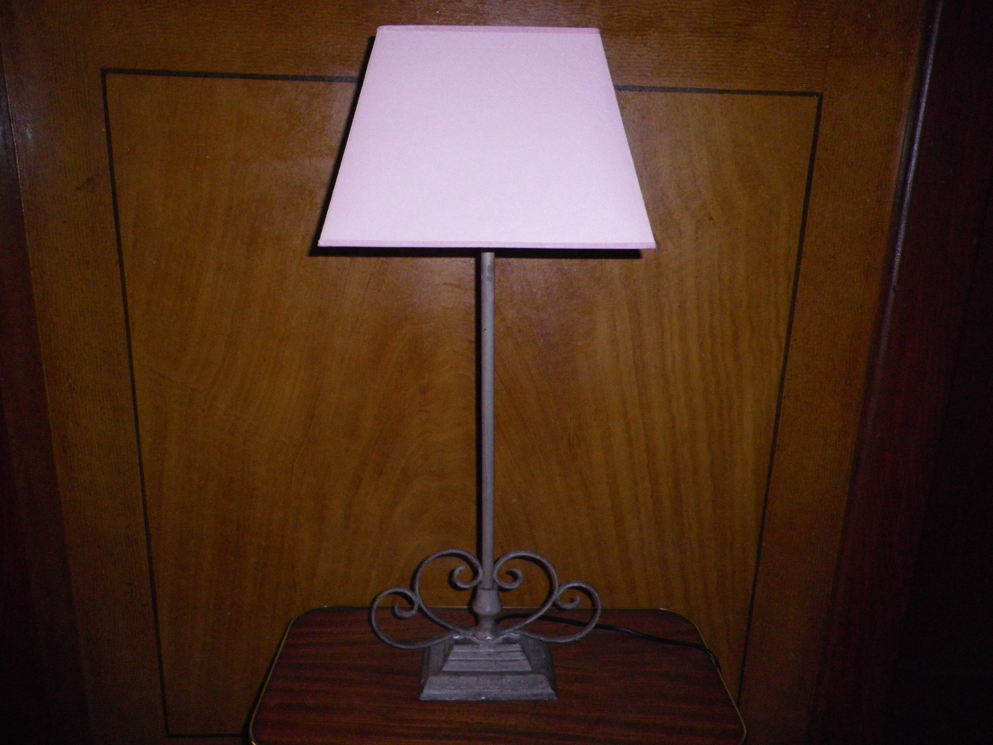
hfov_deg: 63.4
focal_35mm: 28
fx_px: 803
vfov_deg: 49.7
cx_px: 496
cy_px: 372
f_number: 2.6
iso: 400
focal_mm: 4.9
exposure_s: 1/60
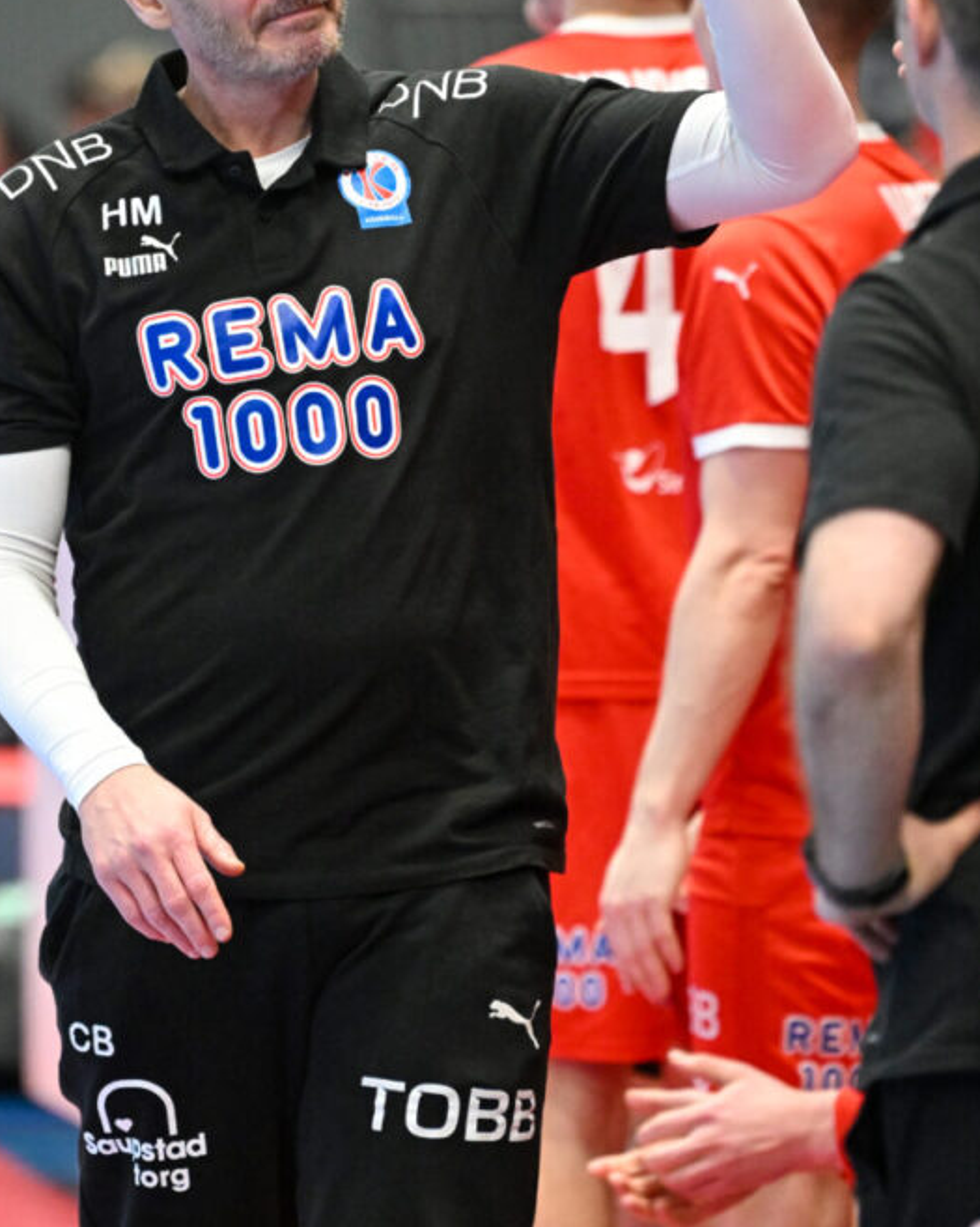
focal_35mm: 439
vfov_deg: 4.4
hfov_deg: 3.5
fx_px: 15927
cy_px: 273
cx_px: 246
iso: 5600
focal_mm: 200
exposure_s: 1/800
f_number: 3.5
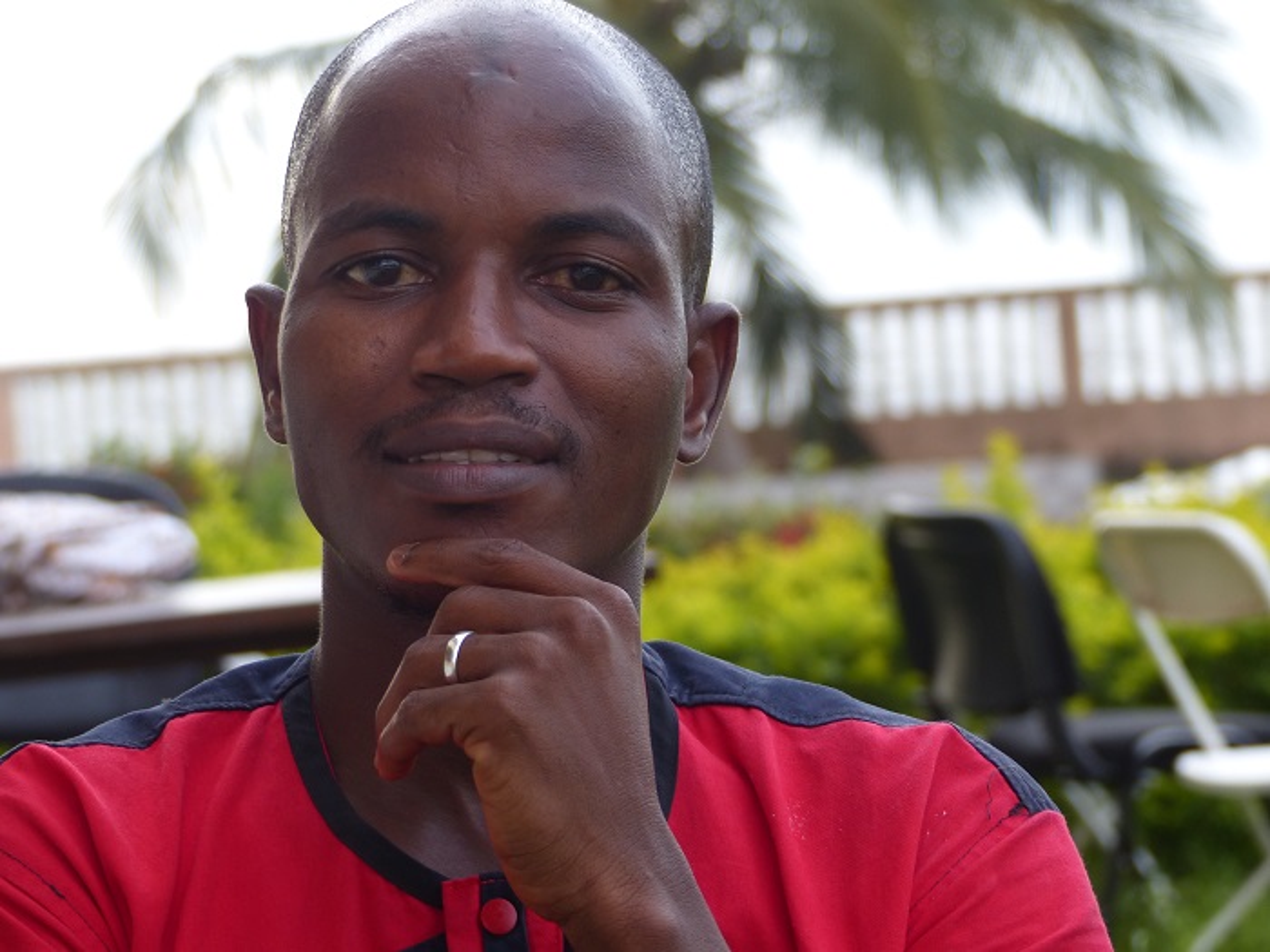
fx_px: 5503
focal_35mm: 150
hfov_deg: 13.2
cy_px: 476
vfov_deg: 9.9
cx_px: 635
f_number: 2.8
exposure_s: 1/100
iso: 100
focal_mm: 27
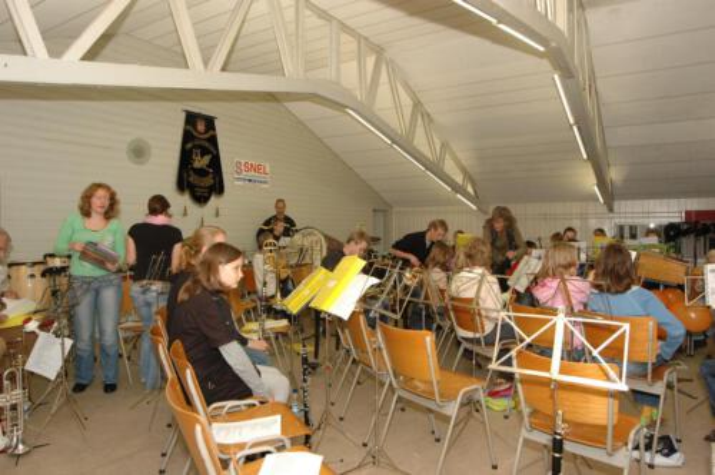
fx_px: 446
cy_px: 238
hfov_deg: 77.4
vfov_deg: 56.0
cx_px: 358
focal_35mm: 22
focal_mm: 15
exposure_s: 1/80
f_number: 6.3
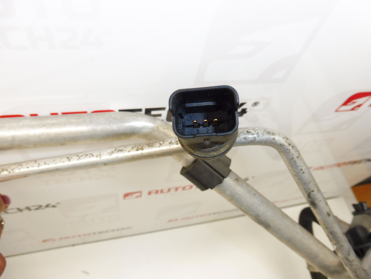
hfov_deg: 71.6
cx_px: 186
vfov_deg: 56.8
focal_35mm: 24
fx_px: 257
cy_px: 140
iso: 200
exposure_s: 1/60
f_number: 3.5
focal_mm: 4.3
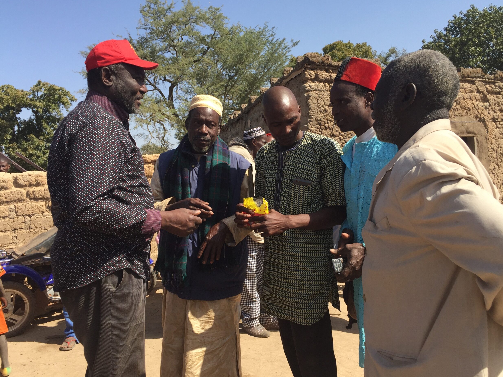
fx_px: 436
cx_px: 257
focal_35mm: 30
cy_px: 193
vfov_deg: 46.8
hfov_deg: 60.0
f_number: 2.2
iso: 32
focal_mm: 4.15
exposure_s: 1/1464
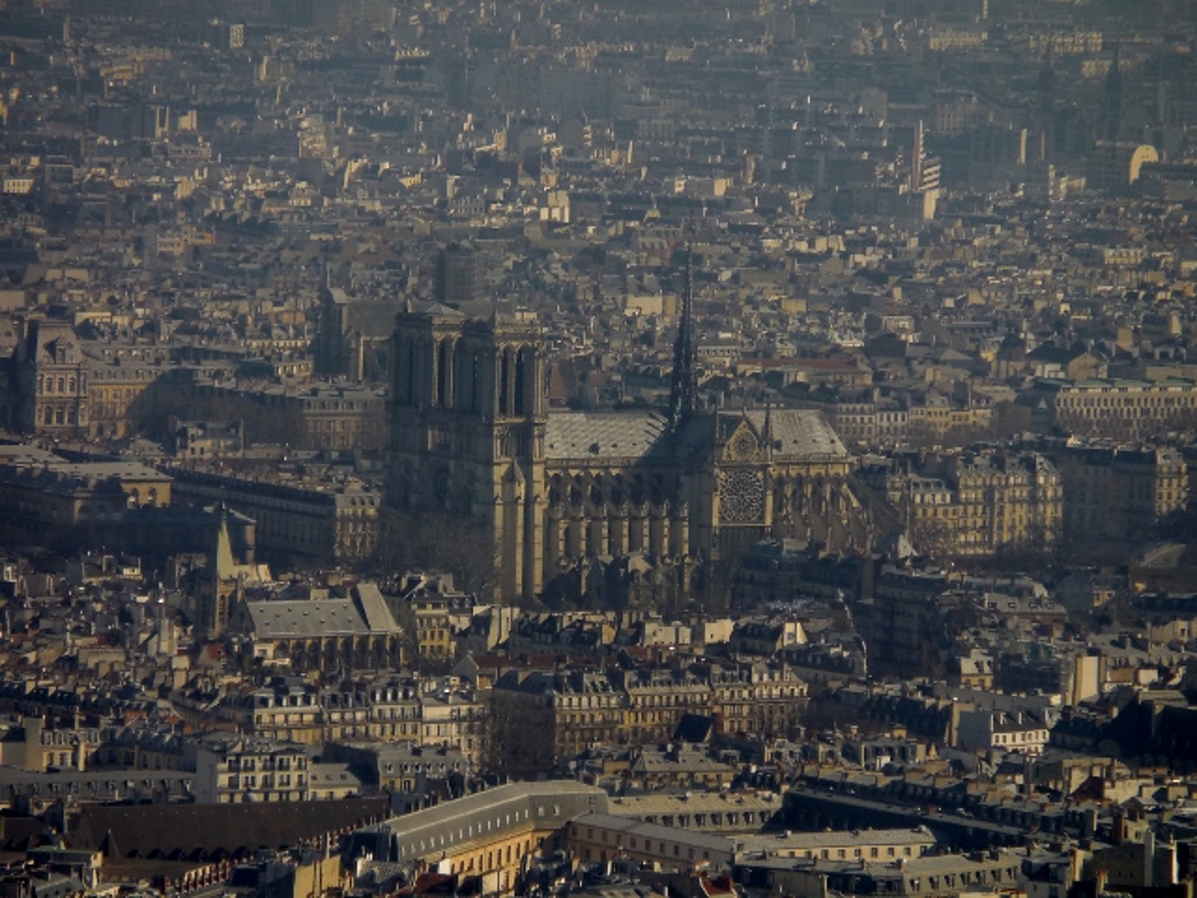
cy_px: 449
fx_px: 10374
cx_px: 598
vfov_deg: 5.0
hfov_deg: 6.6
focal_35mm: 300
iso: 125
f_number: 6.3
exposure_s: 1/250
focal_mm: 54
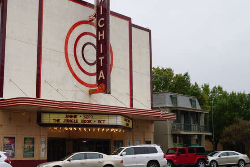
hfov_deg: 36.4
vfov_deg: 25.2
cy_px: 76
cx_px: 72
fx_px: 373
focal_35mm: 54
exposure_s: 1/100
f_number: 9
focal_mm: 25
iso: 100
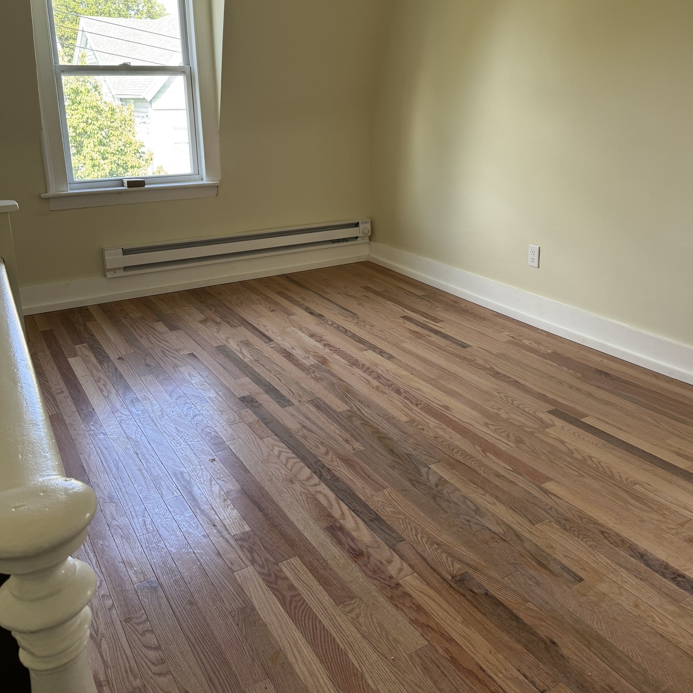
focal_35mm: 29
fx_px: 657
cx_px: 348
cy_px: 264
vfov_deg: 55.1
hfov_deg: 55.6
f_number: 1.78
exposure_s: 1/121
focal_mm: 6.76
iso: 125
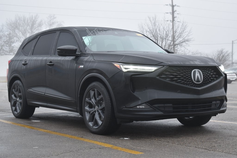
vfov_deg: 20.2
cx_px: 118
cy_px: 79
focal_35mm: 68
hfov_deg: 29.9
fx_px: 444
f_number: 5.3
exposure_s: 1/125
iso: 400
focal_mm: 45
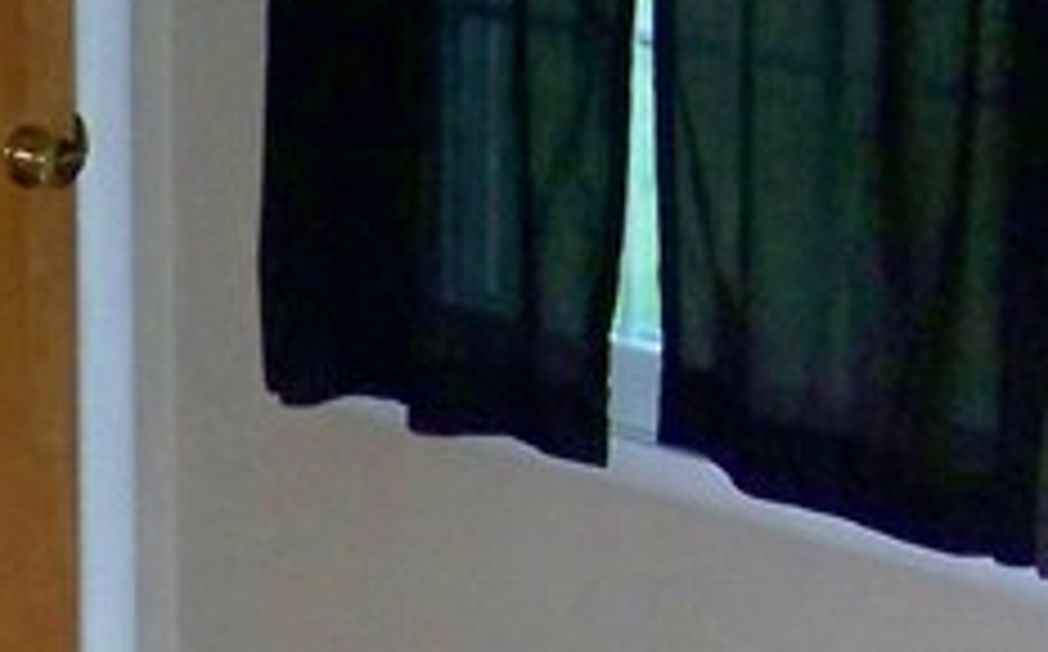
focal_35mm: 168
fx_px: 4793
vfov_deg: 7.7
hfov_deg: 12.0
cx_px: -459
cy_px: 904
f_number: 2.8
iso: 200
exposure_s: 1/30
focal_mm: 5.85
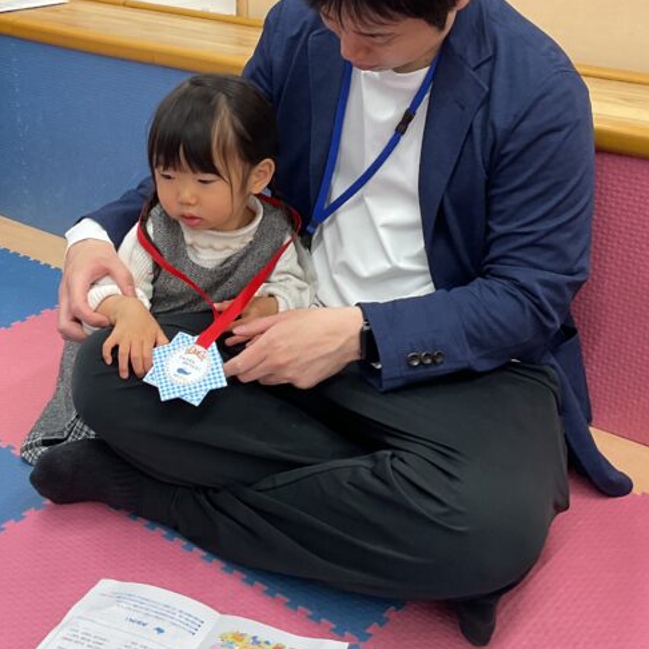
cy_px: 174
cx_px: 266
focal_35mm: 54
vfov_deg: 31.2
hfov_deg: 31.6
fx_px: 1145
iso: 50
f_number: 1.8
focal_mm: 3
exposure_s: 1/60
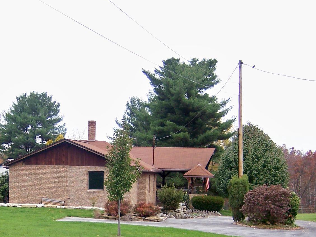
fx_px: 594
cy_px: 189
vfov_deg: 22.3
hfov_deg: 29.3
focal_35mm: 65
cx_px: 80
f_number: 2.8
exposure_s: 1/320
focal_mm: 6
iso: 80
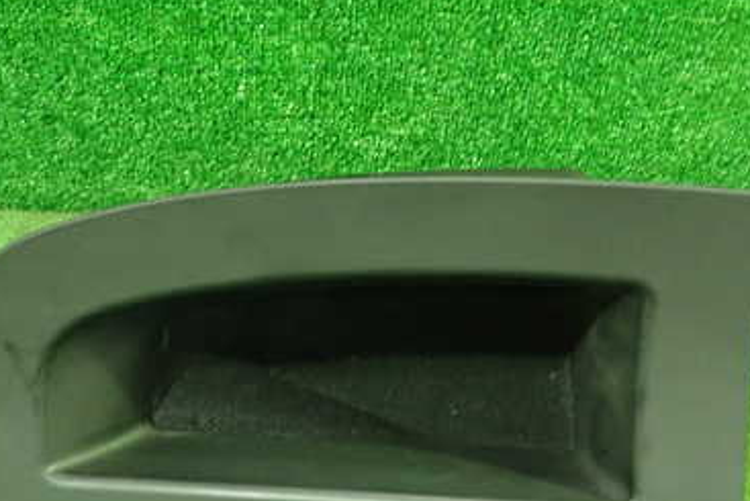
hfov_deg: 38.9
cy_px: 386
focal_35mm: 51
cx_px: 360
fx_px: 1063
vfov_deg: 26.1
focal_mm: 5.5
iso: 1000
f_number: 2.3
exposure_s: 1/30
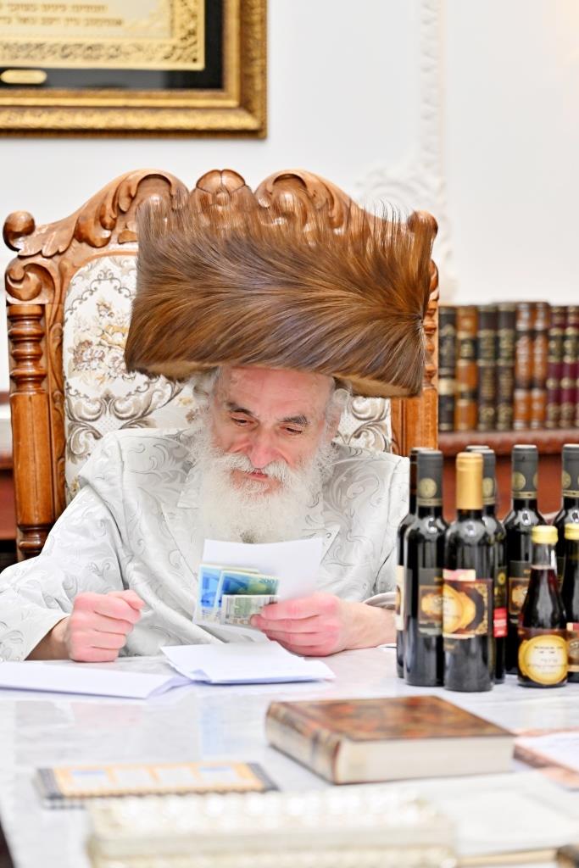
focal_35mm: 120
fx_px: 2894
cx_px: 290
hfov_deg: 11.4
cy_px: 434
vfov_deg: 17.1
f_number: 4
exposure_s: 1/400
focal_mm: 120
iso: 800
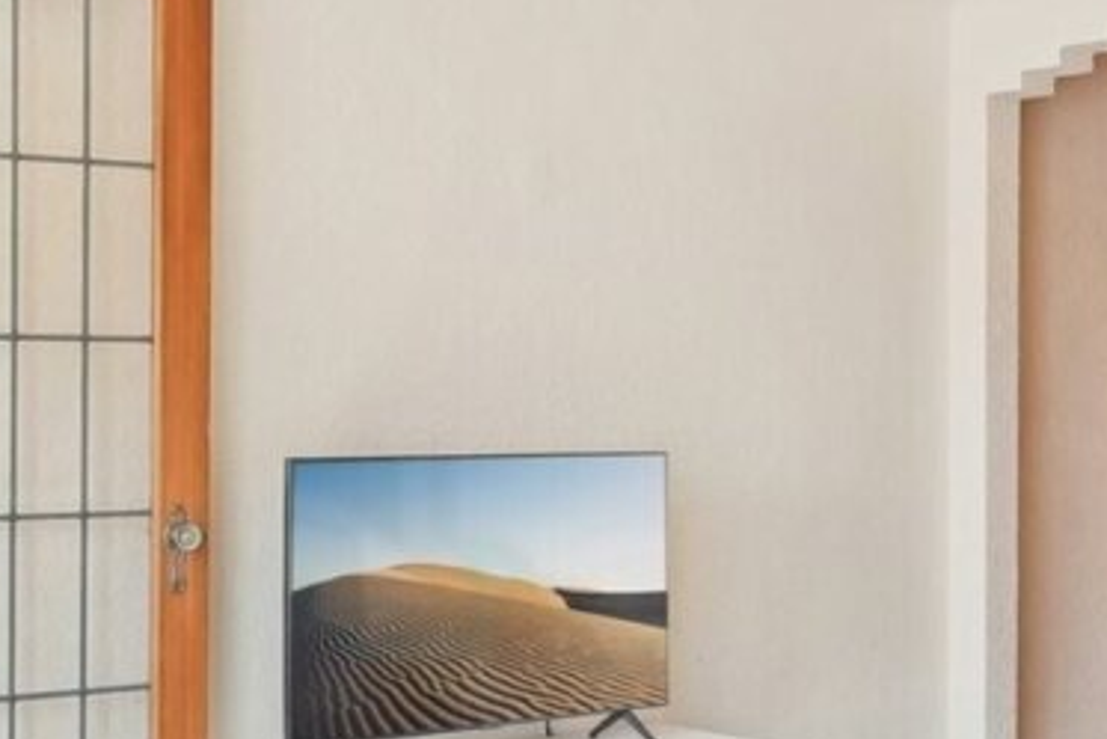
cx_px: 510
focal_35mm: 60
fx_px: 1846
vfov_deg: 22.6
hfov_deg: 33.4
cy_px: 384
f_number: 8
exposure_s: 1/50
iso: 1600
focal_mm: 16
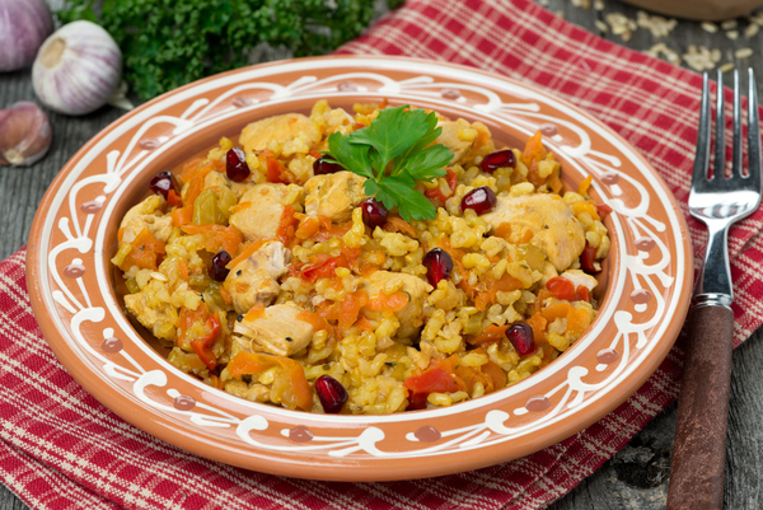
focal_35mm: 105
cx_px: 382
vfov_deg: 13.1
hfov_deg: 19.4
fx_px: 2227
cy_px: 255
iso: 100
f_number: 13
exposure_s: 1/125
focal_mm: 105
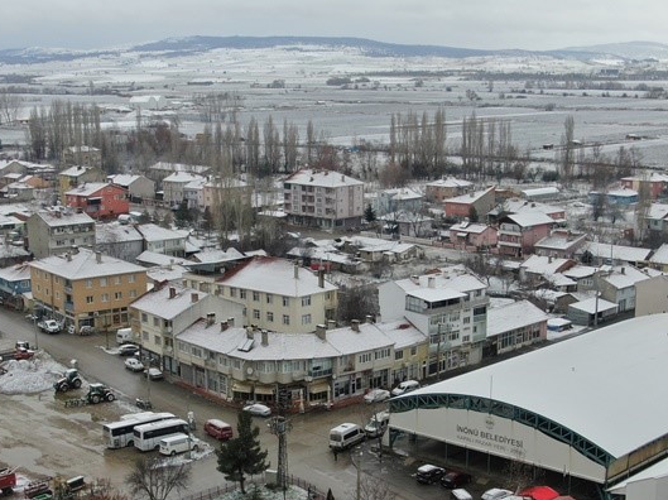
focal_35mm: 62
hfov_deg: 31.2
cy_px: 333
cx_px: 304
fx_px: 1196
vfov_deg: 23.5
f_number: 3.1
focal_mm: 5.45
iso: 100
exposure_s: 1/160
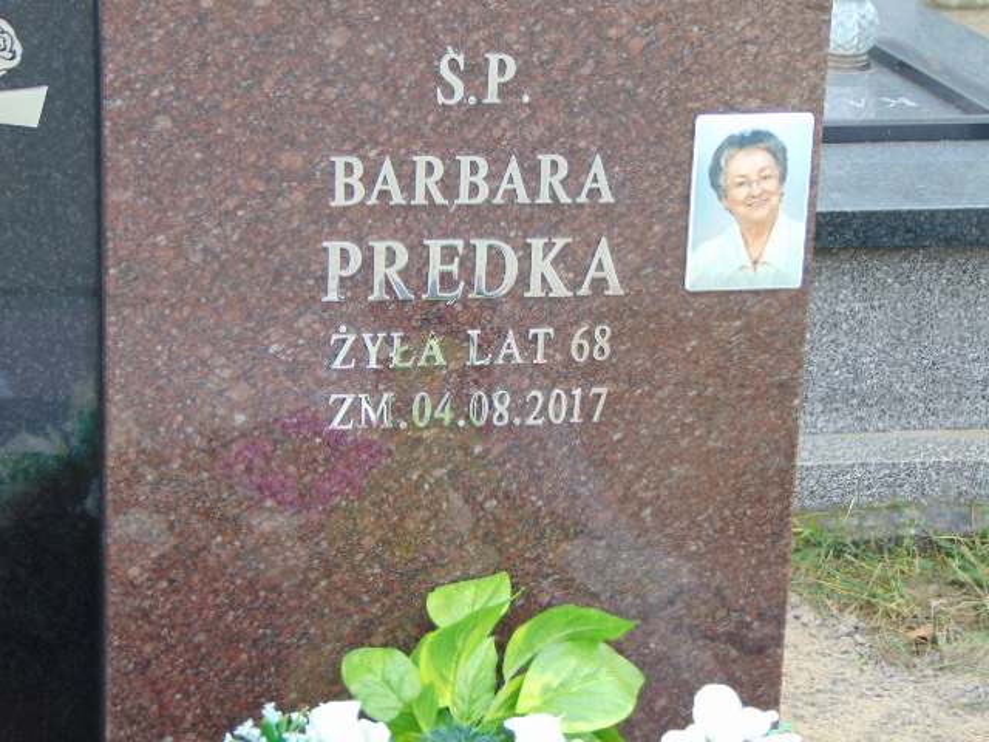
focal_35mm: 108
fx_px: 3086
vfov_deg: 13.7
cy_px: 371
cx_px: 494
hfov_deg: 18.2
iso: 80
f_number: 3.9
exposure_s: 1/40
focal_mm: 19.4
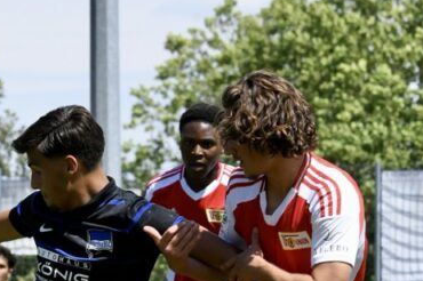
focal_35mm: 374
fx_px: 4391
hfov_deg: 5.5
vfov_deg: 3.7
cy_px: 347
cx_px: -47
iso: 1250
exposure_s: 1/1600
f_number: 10
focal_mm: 135
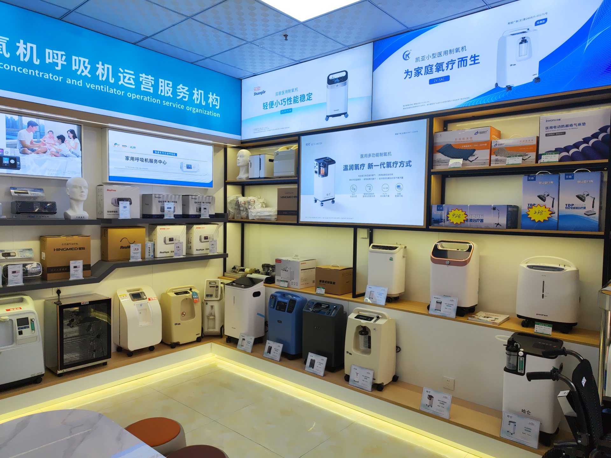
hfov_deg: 71.6
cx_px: 306
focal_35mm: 24
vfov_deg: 56.8
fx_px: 424
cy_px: 229
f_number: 1.9
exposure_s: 1/366
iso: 50
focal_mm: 6.92
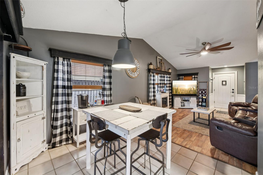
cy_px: 88
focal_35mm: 14
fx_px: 102
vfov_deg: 81.2
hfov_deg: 104.3
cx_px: 132
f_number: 8
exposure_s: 1/4
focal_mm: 14
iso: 400
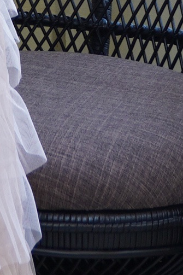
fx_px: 1846
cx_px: -271
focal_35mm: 242
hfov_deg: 5.5
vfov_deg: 7.7
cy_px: -460
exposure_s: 1/20
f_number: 5.6
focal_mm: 27
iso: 200
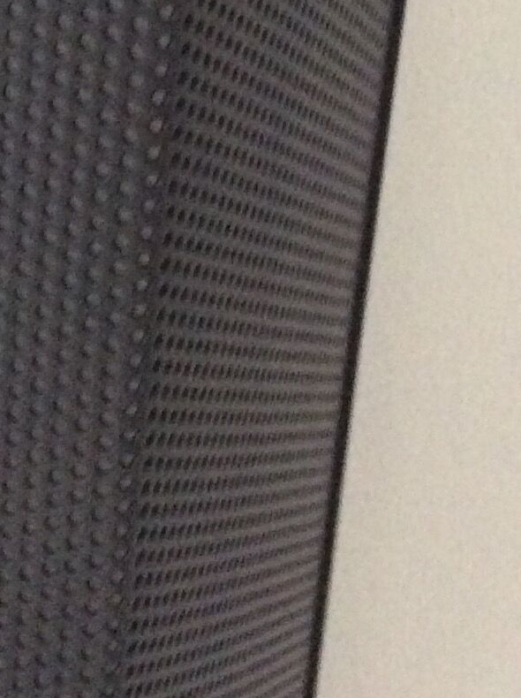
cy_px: -20
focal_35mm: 105
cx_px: -42
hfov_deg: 13.8
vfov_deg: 18.2
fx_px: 2113
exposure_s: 1/17
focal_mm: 3.3
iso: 250
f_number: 2.4
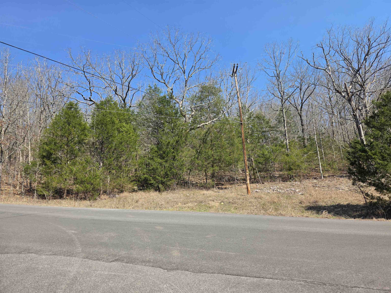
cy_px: 146
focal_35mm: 23
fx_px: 260
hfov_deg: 73.9
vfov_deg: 58.9
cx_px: 196
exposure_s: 1/3273
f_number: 1.7
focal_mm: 6.3
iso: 80
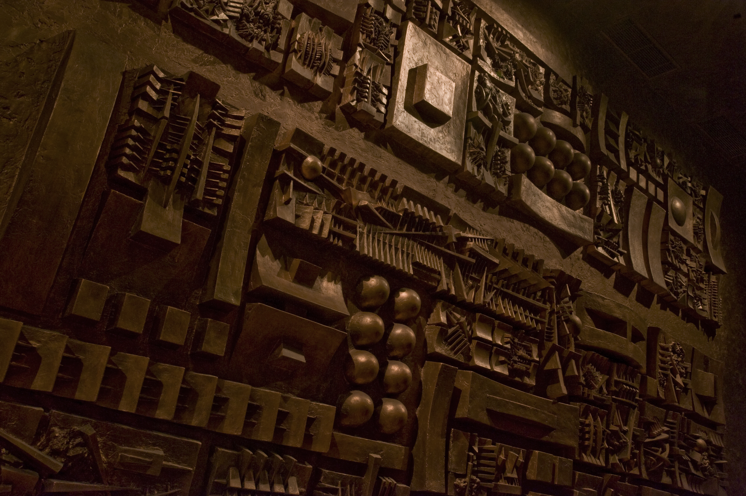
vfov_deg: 41.1
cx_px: 373
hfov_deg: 58.7
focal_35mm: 32
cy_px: 248
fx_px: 663
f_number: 16
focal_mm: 32
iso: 800
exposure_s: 2.5
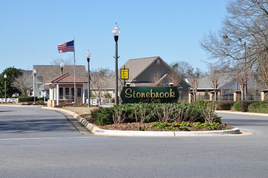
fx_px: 781
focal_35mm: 105
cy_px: 89
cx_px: 134
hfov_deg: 19.5
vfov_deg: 13.0
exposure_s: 1/160
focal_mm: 70
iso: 200
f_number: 14
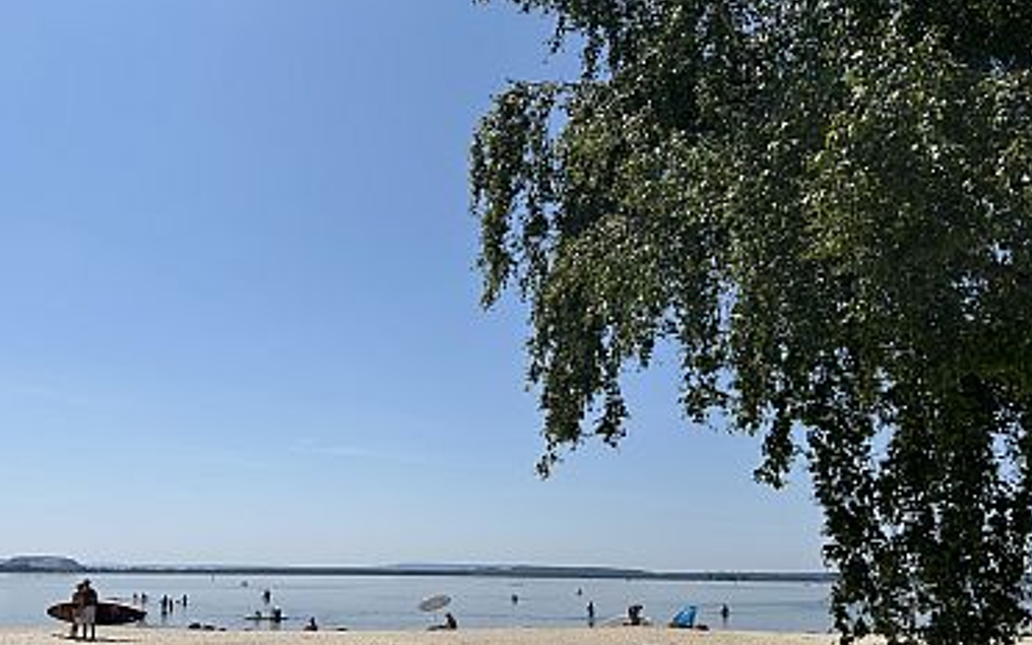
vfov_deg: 37.7
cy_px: 455
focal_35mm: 33
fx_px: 928
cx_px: 440
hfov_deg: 57.9
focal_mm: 5.7
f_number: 1.5
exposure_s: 1/9434
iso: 50
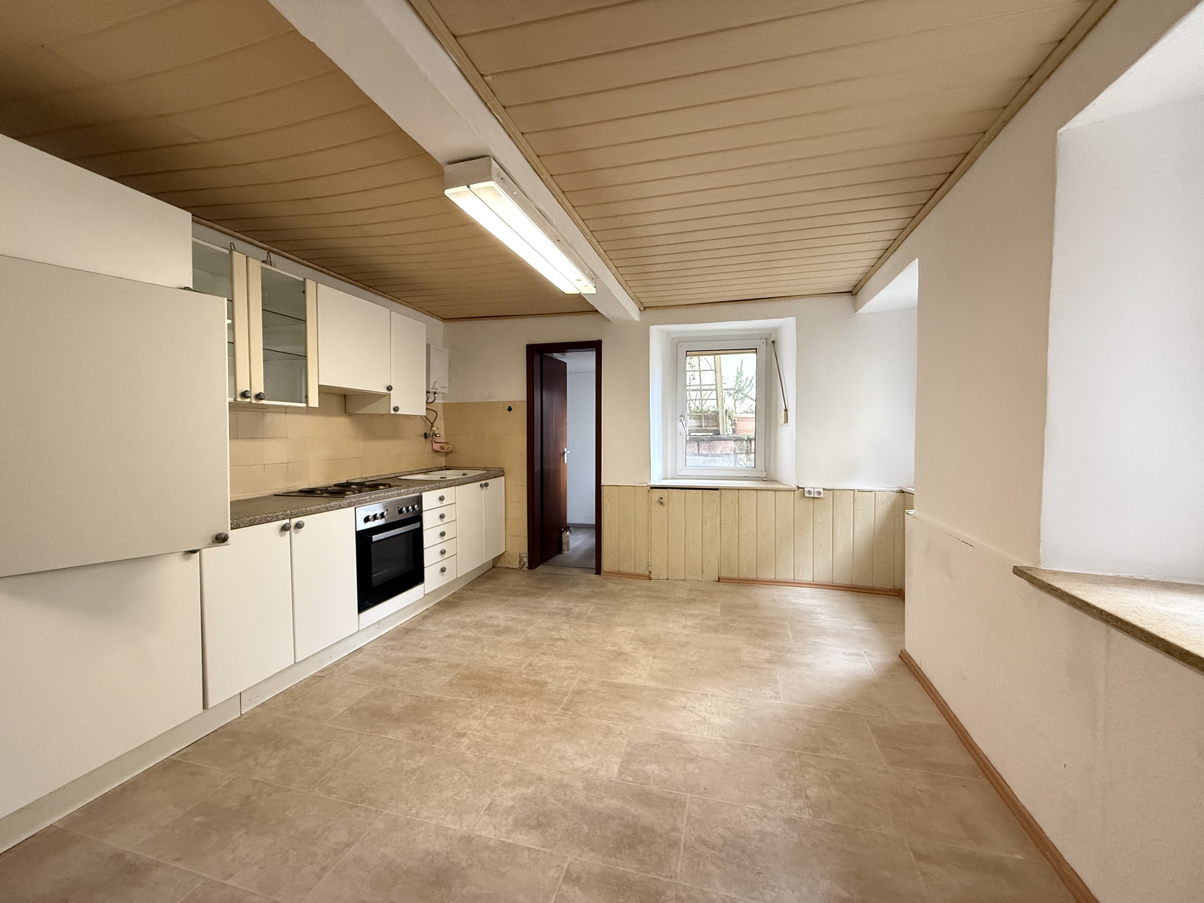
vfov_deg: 85.7
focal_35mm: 14
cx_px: 602
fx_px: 487
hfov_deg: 102.1
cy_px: 452
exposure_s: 1/50
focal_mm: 2.22
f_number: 2.2
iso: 640
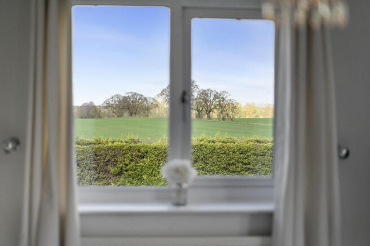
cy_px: 123
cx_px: 185
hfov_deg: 39.6
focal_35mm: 50
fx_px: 513
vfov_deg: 26.9
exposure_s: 1/4000
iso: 400
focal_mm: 50
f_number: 1.8
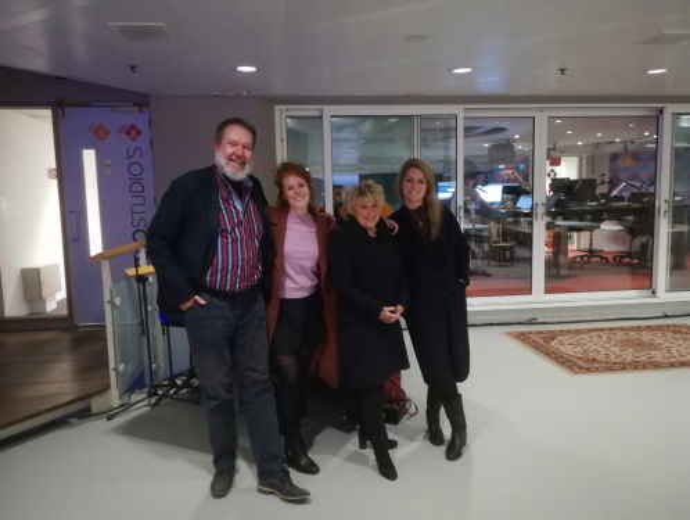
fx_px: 519
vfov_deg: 53.2
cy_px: 260
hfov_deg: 67.2
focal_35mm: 26
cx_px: 345
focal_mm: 3.83
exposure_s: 1/14.3
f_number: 2.2
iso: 640
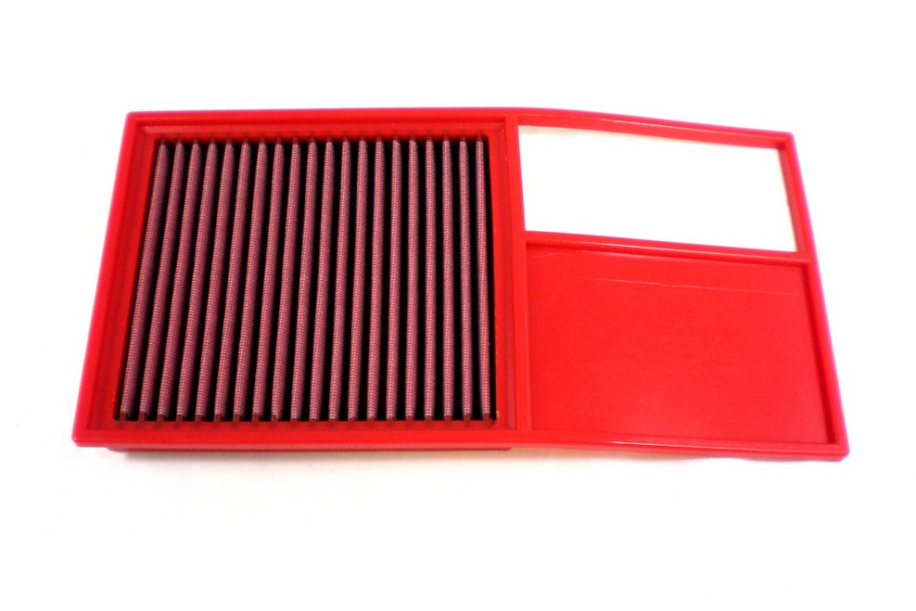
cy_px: 274
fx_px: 1018
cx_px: 456
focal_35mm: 40
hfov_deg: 48.5
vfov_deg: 33.4
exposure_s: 1/60.3
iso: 157
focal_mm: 6.3
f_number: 3.1
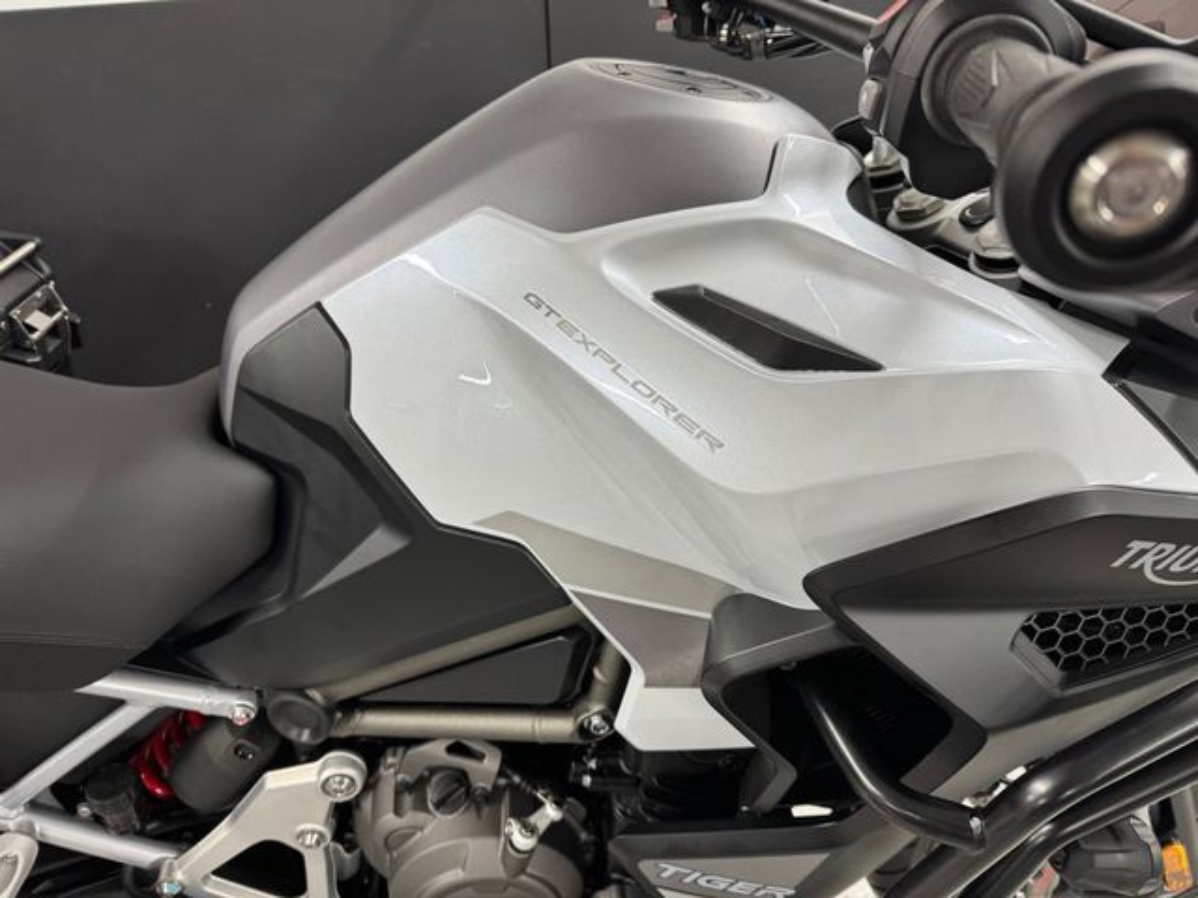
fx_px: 831
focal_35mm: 24
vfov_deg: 56.8
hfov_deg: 71.6
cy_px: 449
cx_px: 599
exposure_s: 1/50
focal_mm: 6.76
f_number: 1.78
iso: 125
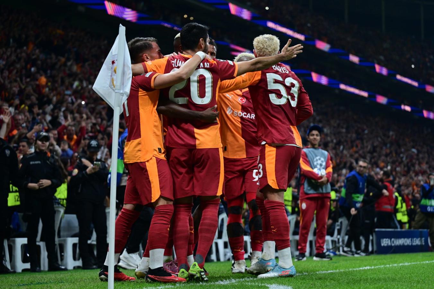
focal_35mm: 70
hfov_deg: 28.9
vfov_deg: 19.4
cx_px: 217
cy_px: 144
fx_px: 844
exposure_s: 1/1600
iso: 2000
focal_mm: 70
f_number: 2.8
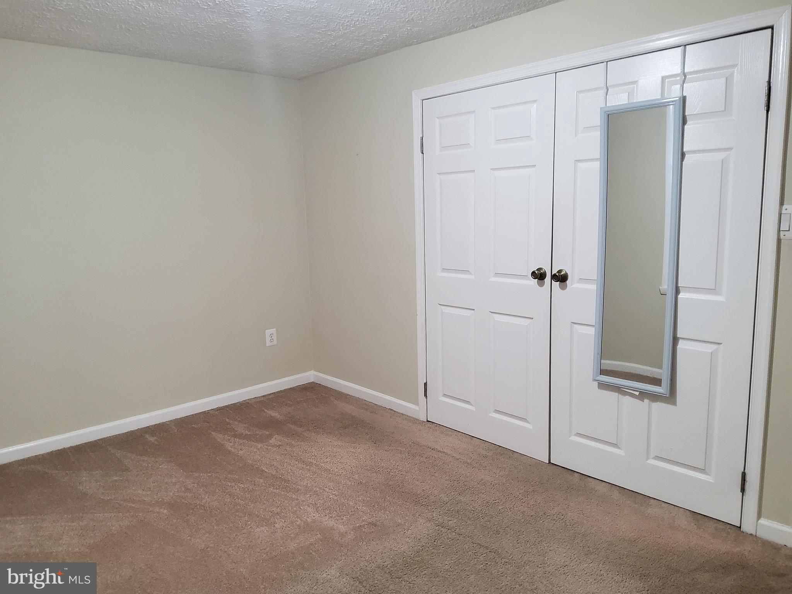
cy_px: 297
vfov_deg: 53.1
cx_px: 396
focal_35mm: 26
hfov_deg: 67.3
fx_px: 595
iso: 250
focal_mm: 3.08
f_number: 2
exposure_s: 1/40
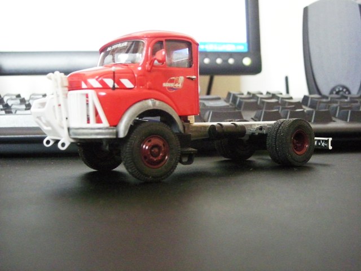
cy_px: 136
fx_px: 459
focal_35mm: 44
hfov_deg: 42.9
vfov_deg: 32.9
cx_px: 180
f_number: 3.1
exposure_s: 1/7.4
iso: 800
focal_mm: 7.1
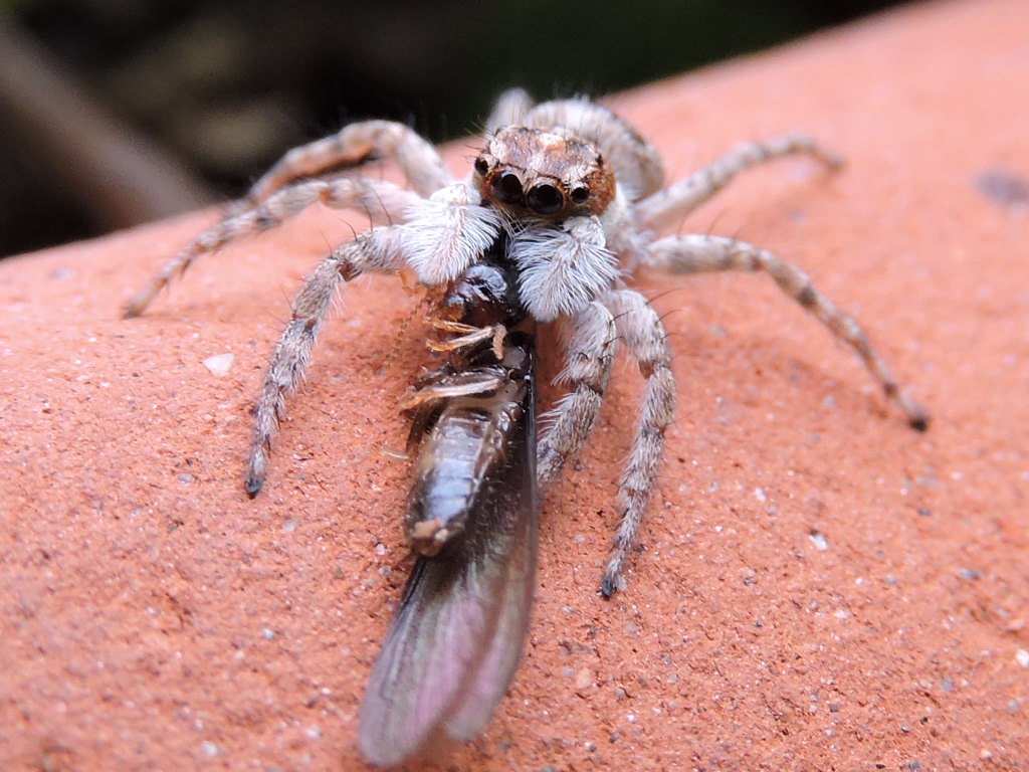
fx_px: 981
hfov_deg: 55.4
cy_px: 386
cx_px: 514
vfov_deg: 42.9
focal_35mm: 33
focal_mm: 5.9
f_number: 3.6
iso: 100
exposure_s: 1/125
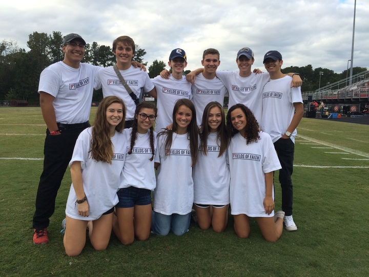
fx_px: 309
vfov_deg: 48.2
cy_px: 138
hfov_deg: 61.7
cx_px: 184
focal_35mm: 29
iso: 32
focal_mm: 4.15
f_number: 2.2
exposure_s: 1/695
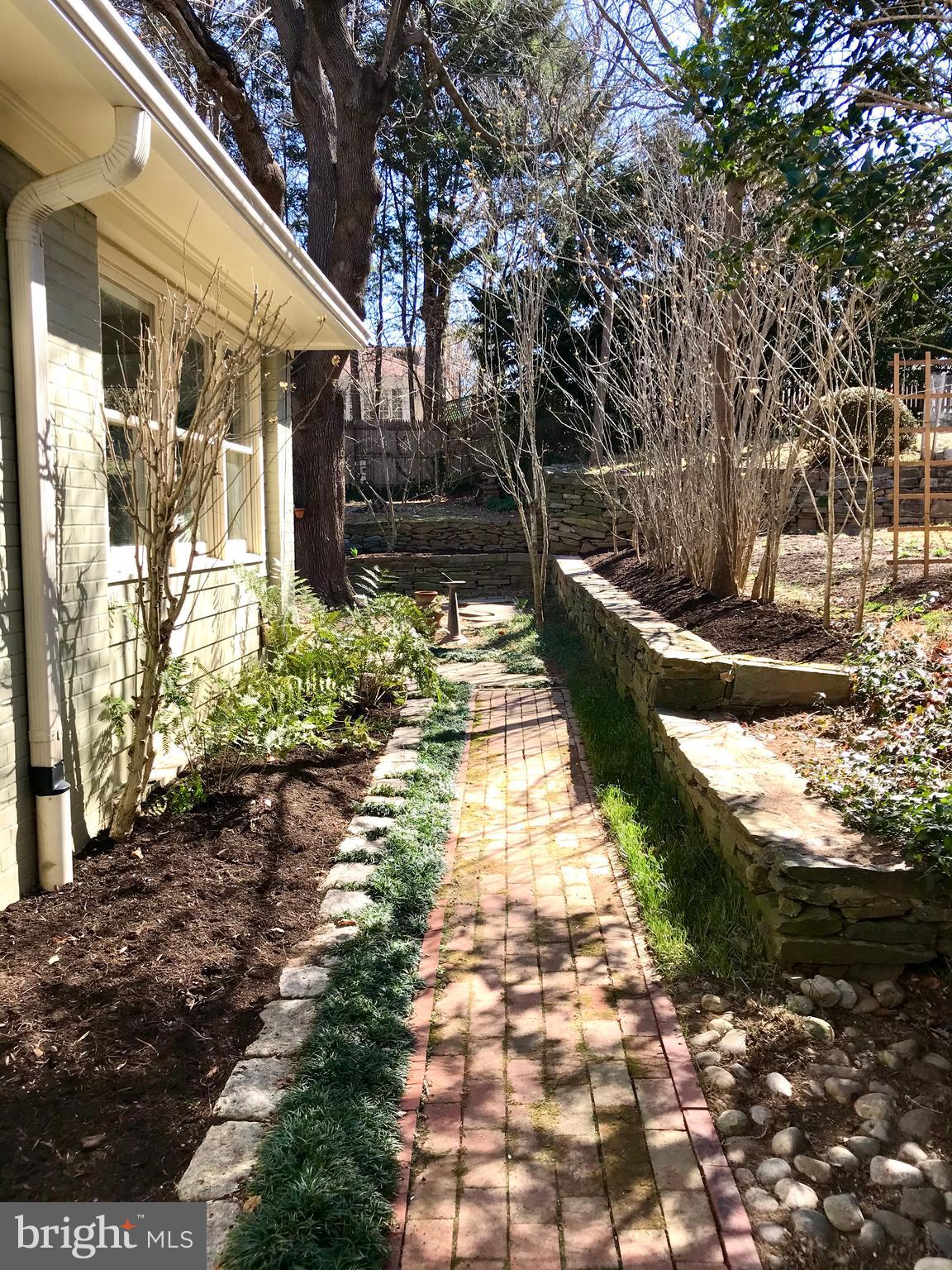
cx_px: 476
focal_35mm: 28
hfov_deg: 49.7
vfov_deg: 63.4
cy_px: 635
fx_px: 1027
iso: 20
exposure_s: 1/507
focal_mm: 3.99
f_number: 1.8
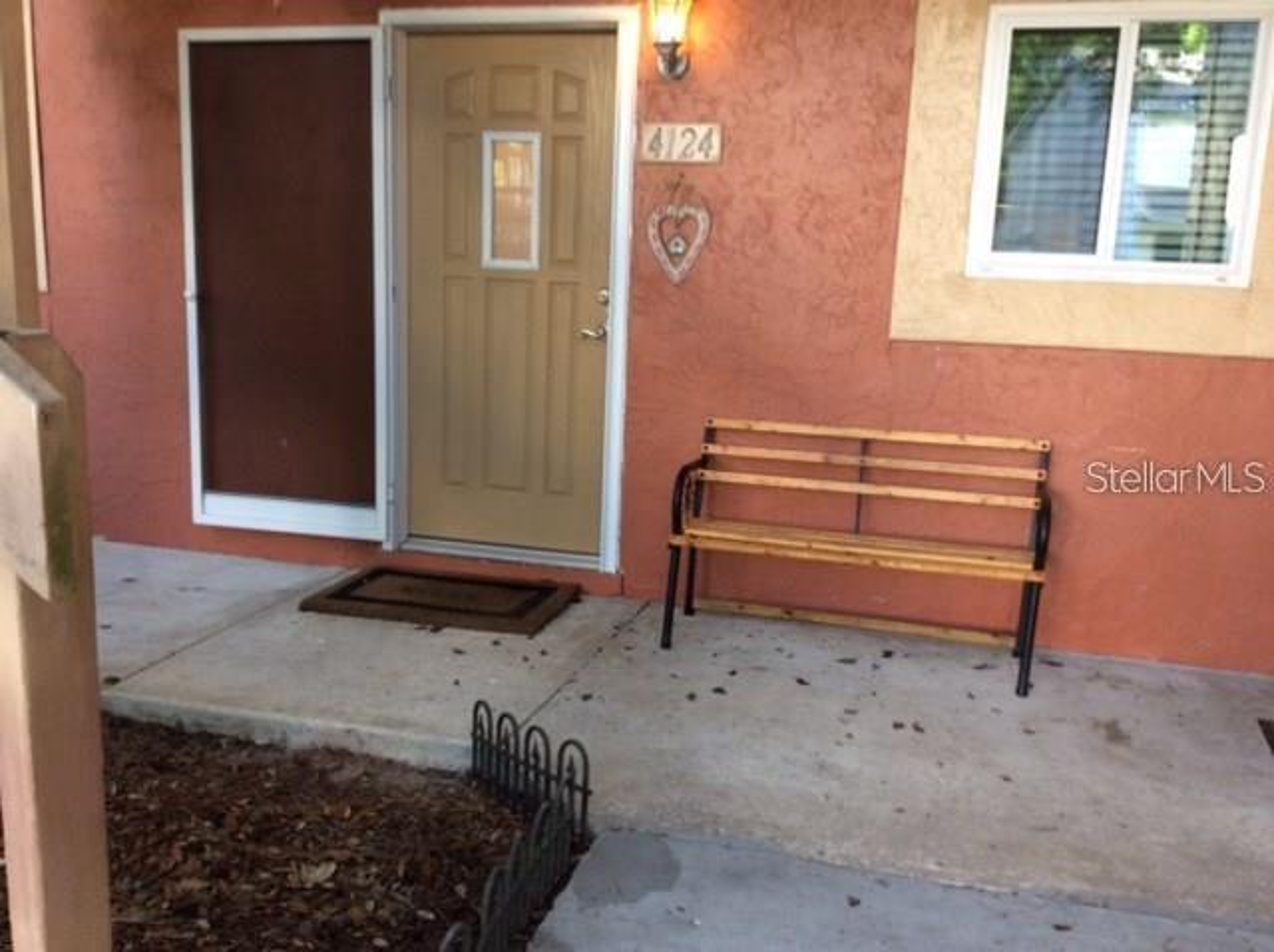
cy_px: 476
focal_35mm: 32
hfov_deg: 56.9
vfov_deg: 44.1
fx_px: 1176
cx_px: 637
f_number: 2.4
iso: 50
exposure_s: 1/24
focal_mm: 3.3
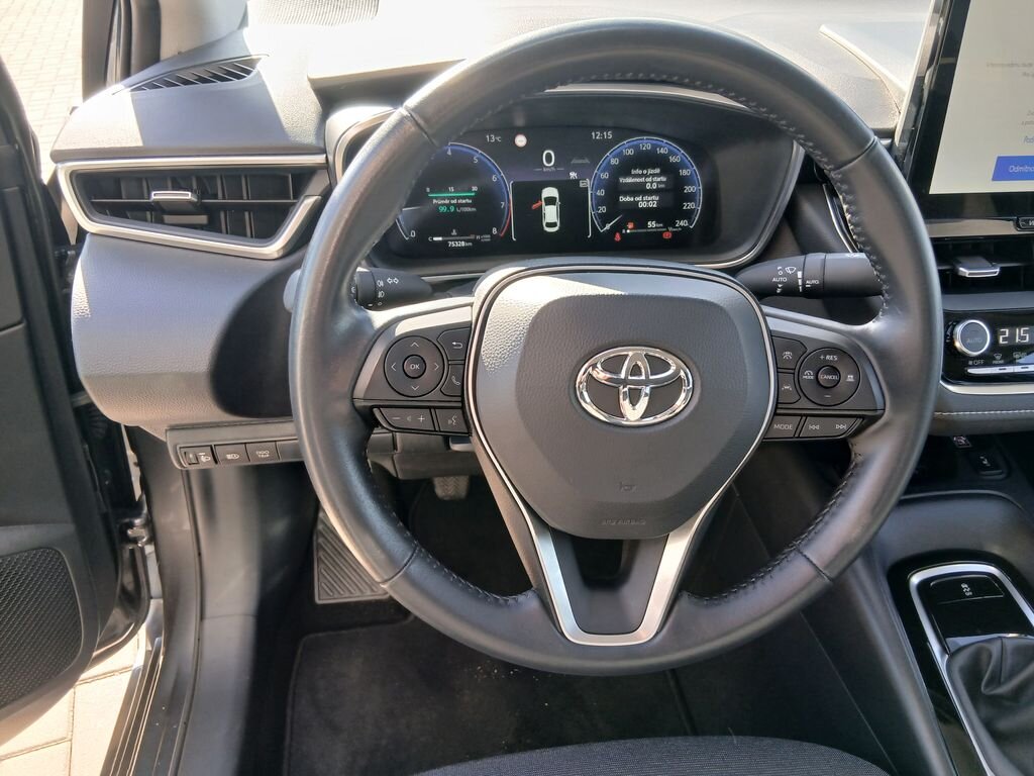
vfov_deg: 53.1
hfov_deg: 67.3
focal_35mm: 26
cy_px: 388
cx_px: 517
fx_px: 777
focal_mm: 3.98
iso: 80
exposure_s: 1/60
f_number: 1.8
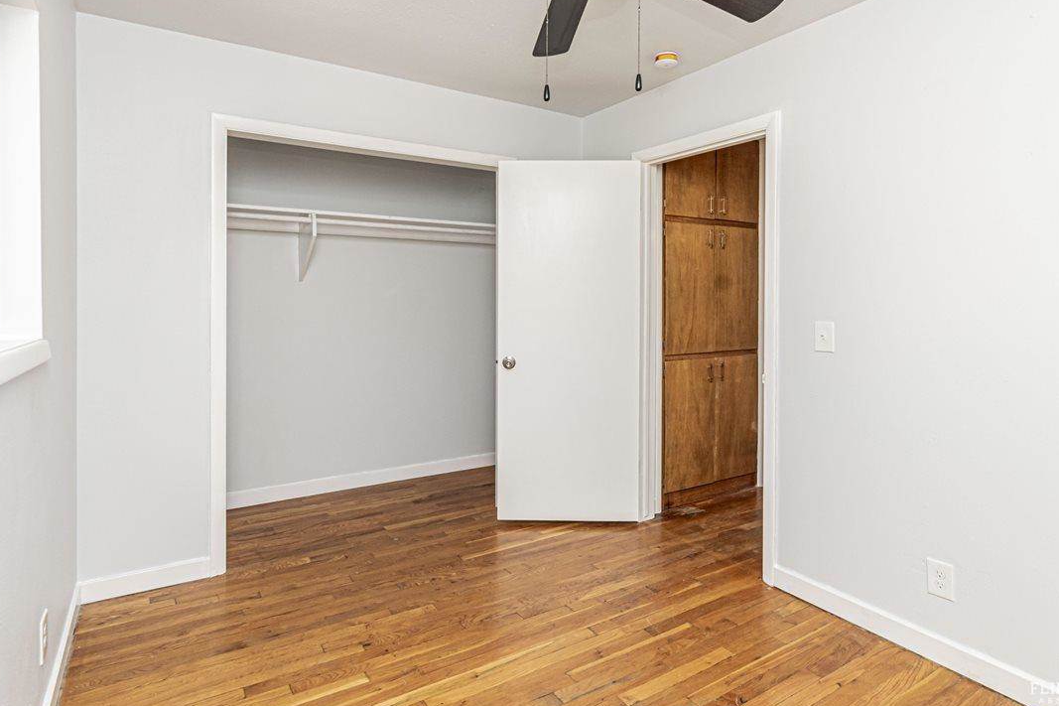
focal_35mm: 18
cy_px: 298
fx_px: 529
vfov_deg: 67.0
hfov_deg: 90.0
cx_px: 508
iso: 500
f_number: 10
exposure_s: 1/60
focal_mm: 10
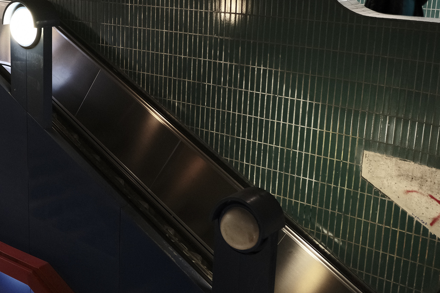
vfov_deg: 24.5
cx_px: 120
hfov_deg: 35.6
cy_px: 107
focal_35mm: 55
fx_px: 672
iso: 2000
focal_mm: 23
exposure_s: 1/80
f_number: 2.5
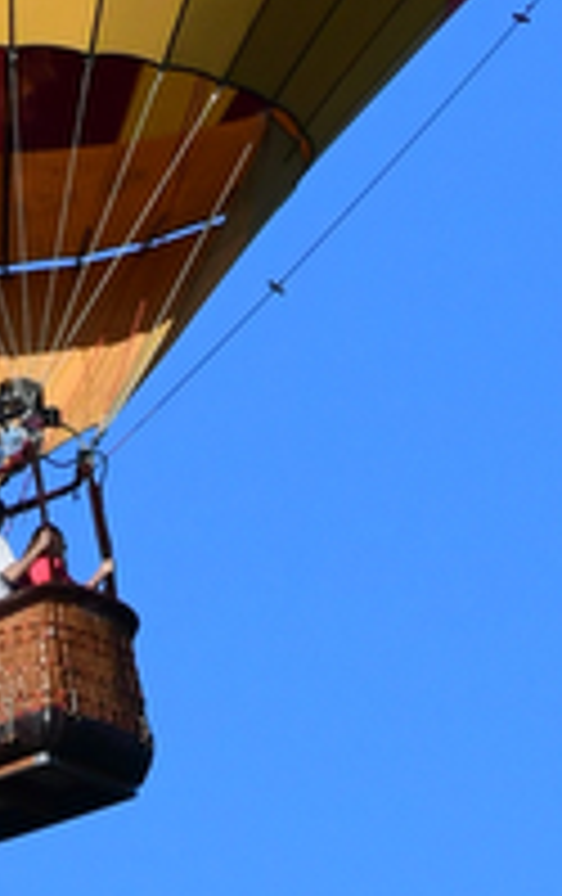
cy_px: -878
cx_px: -133
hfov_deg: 2.5
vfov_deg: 3.9
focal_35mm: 537
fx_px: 13112
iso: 1600
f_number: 16
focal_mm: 70
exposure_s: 1/1000
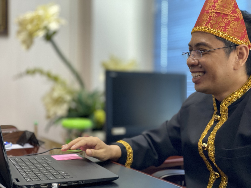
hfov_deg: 36.8
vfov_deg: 28.0
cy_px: 94
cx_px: 126
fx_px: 377
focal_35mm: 52
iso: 250
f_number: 2
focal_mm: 6
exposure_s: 1/33
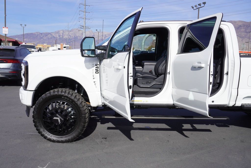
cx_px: 126
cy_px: 84
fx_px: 241
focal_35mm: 34
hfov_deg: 55.1
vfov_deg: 38.4
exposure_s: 1/320
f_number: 8
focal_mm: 23
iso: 100
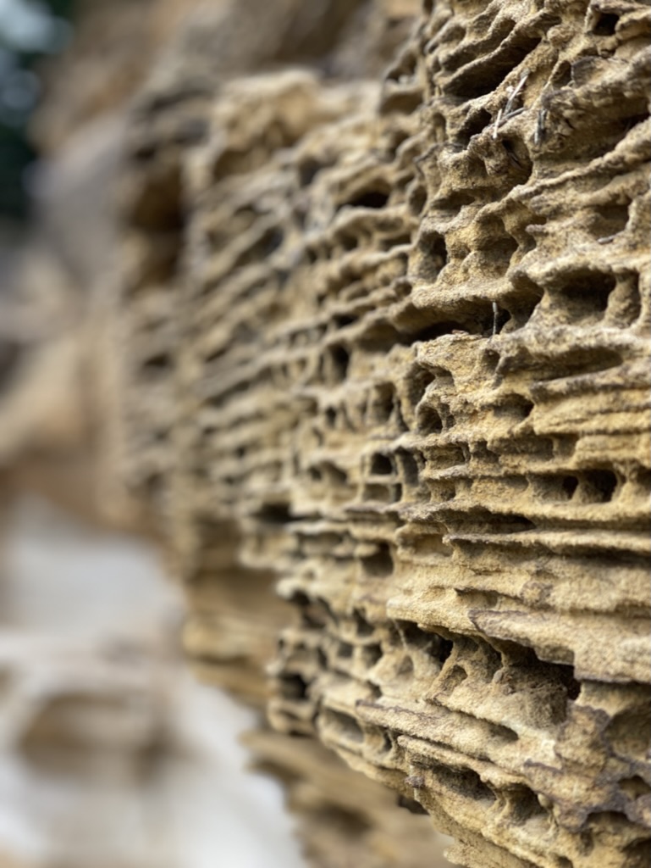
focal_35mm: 64
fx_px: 1603
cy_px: 434
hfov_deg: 22.9
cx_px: 326
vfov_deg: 30.3
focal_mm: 7.5
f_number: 2.2
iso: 32
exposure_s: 1/121
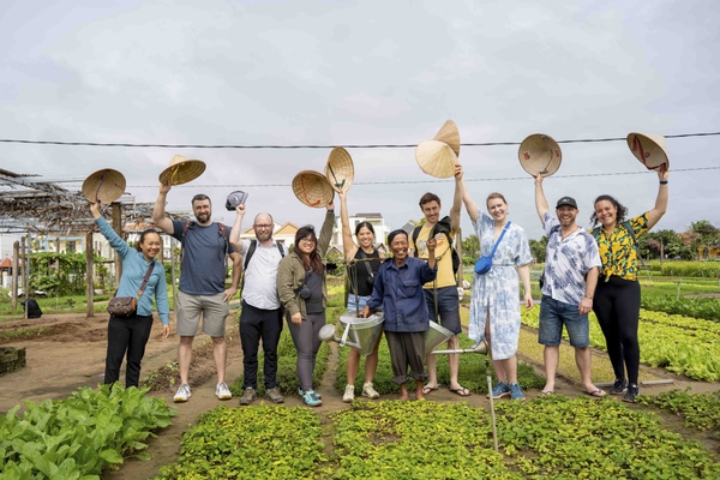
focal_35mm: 28
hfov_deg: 65.5
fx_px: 560
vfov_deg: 46.4
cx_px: 360
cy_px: 240
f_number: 4
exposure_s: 1/1000
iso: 160
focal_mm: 28
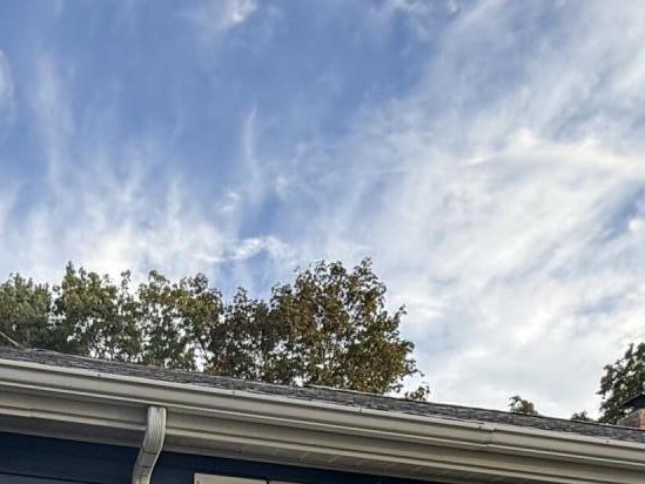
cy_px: 754
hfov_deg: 36.7
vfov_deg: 22.6
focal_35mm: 51
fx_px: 950
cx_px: 175
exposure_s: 1/117
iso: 50
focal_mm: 2.22
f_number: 2.2
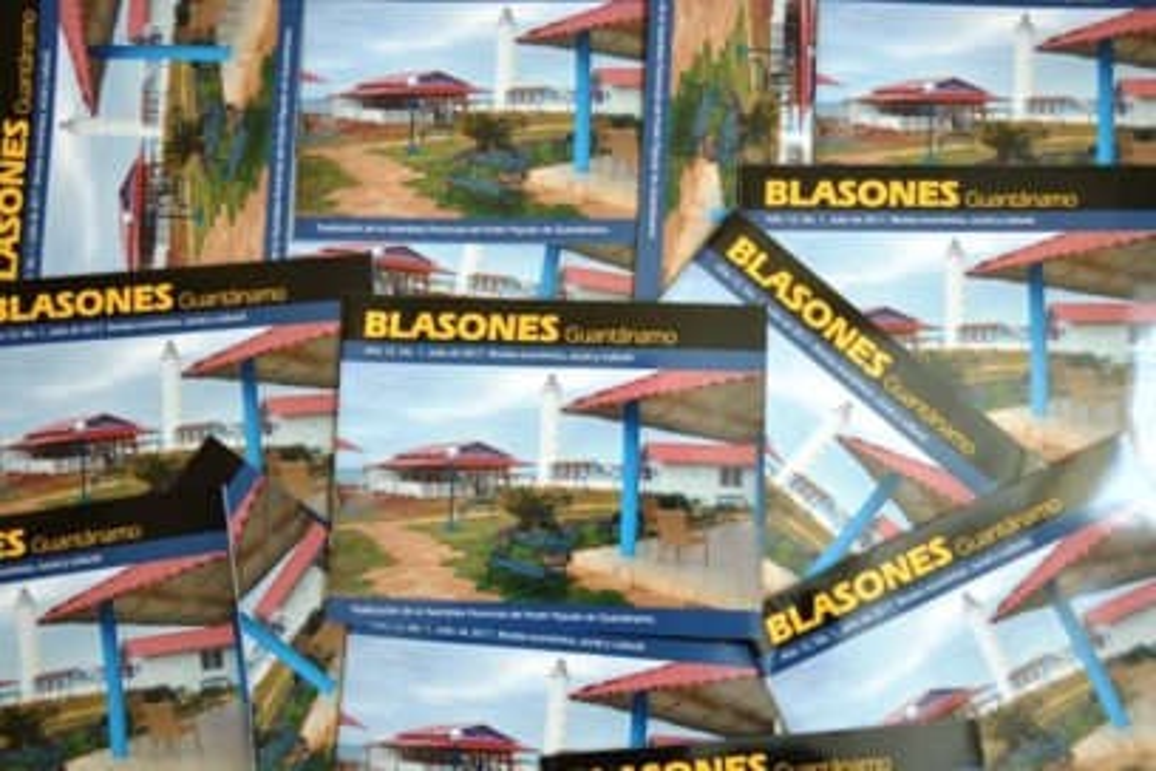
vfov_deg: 34.2
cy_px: 386
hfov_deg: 49.6
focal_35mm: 39
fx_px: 1252
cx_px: 578
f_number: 3.8
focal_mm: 26
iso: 100
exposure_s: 1/80
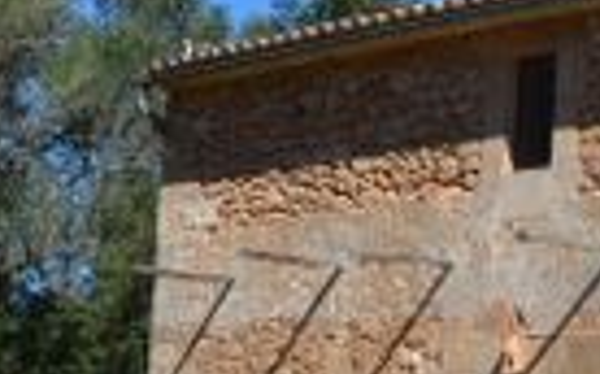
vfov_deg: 9.7
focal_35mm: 133
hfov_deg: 14.8
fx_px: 2173
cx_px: 843
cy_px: 415
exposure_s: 1/320
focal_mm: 20
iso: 100
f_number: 9
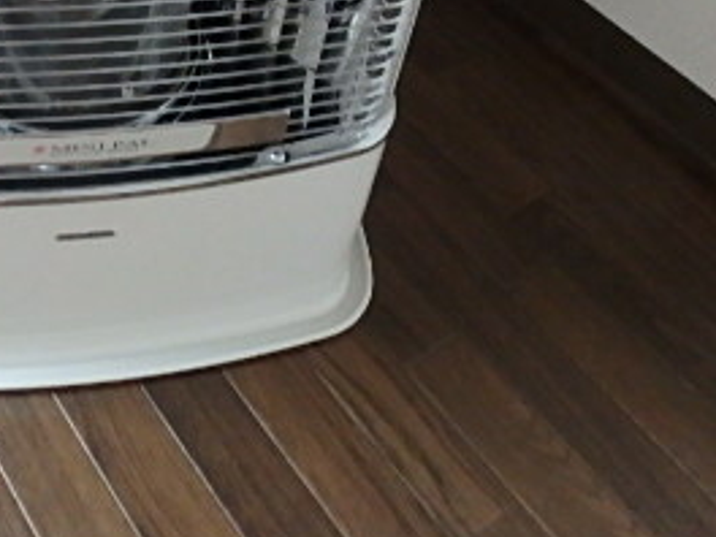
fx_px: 1055
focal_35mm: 51
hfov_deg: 35.6
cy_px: -33
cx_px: 92
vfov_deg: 26.6
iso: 800
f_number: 3.5
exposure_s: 1/20
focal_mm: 3.7
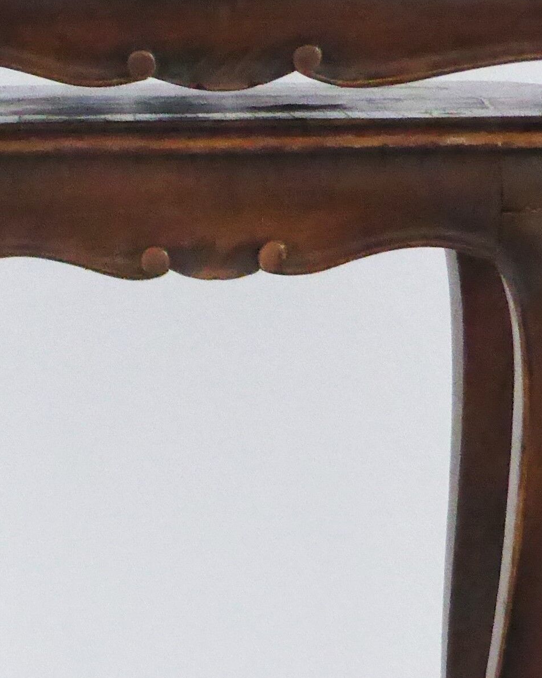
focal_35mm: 153
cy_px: 344
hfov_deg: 10.1
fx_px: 3068
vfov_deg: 12.6
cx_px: 191
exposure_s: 1/50
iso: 800
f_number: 3.9
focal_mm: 6.9
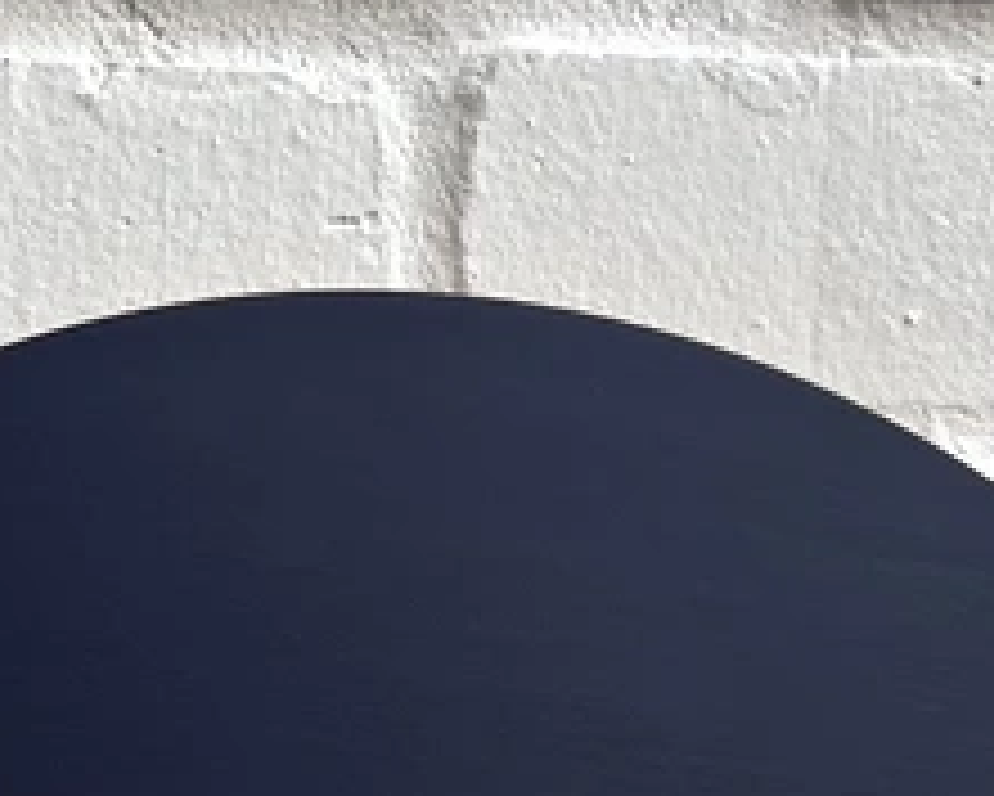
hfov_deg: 18.9
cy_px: 1457
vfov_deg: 13.6
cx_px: 346
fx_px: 2973
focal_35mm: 101
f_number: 1.5
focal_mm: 5.7
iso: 80
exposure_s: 1/121
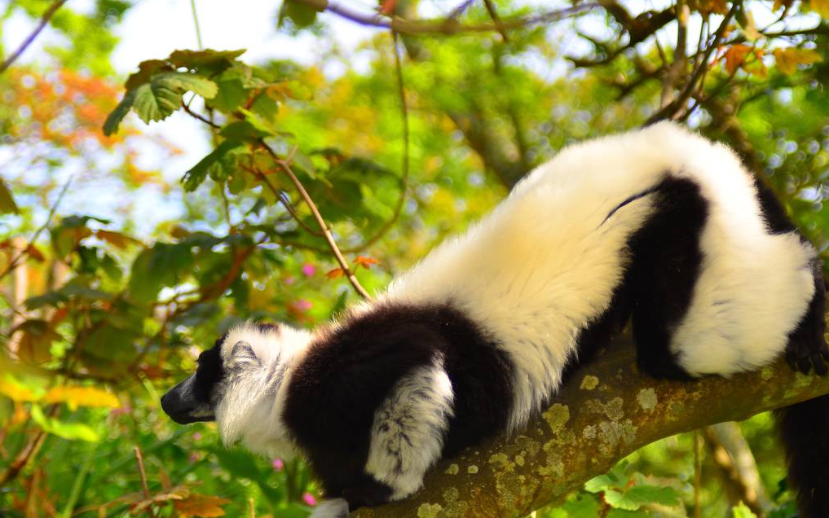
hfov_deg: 12.5
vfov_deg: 7.8
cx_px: 347
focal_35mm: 168
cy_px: 281
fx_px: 3796
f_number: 4.5
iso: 100
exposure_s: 1/250
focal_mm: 70
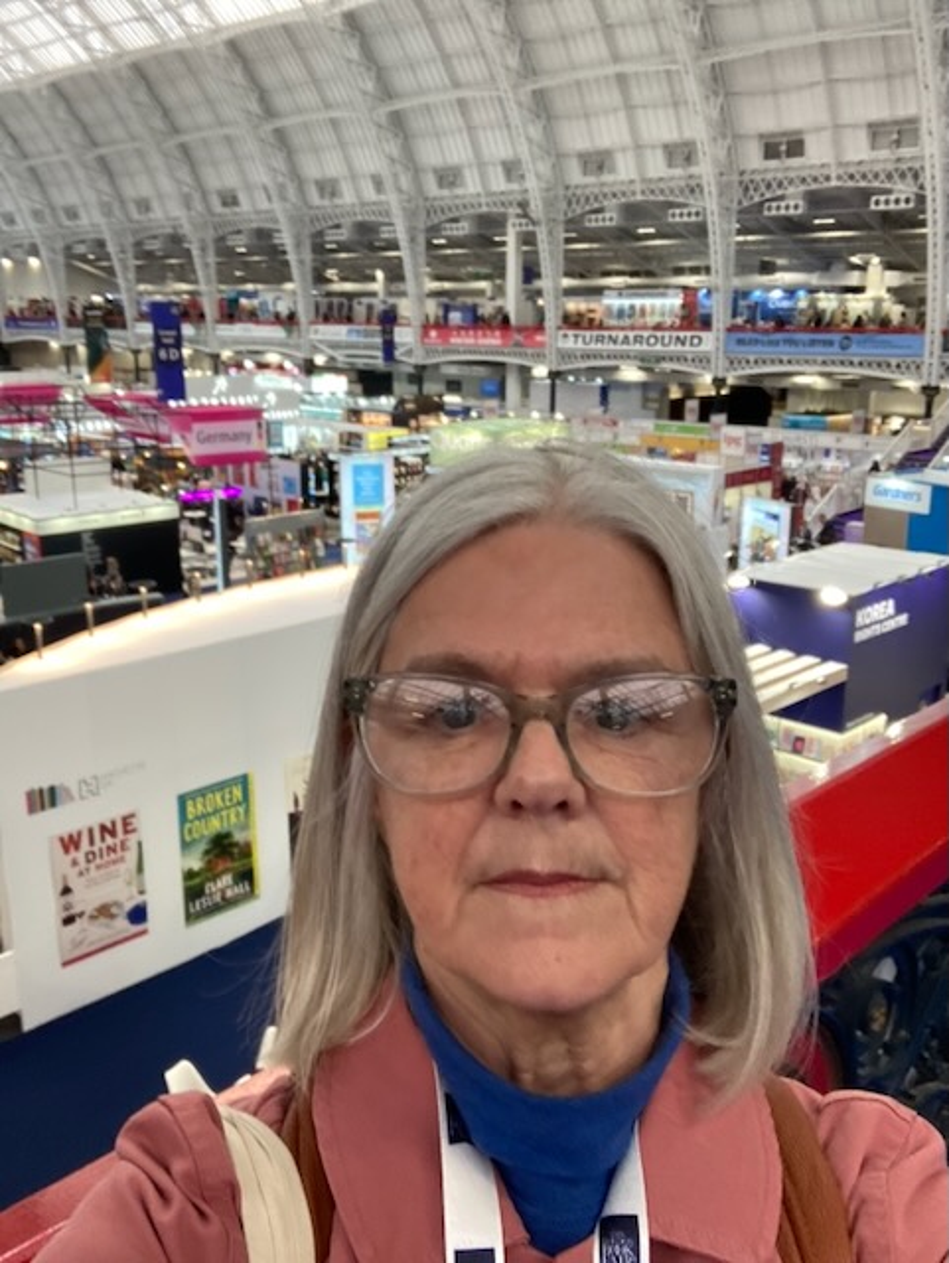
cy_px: 632
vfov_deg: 56.8
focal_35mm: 32
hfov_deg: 44.2
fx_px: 1168
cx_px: 474
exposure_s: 1/50
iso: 100
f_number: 2.2
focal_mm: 2.87
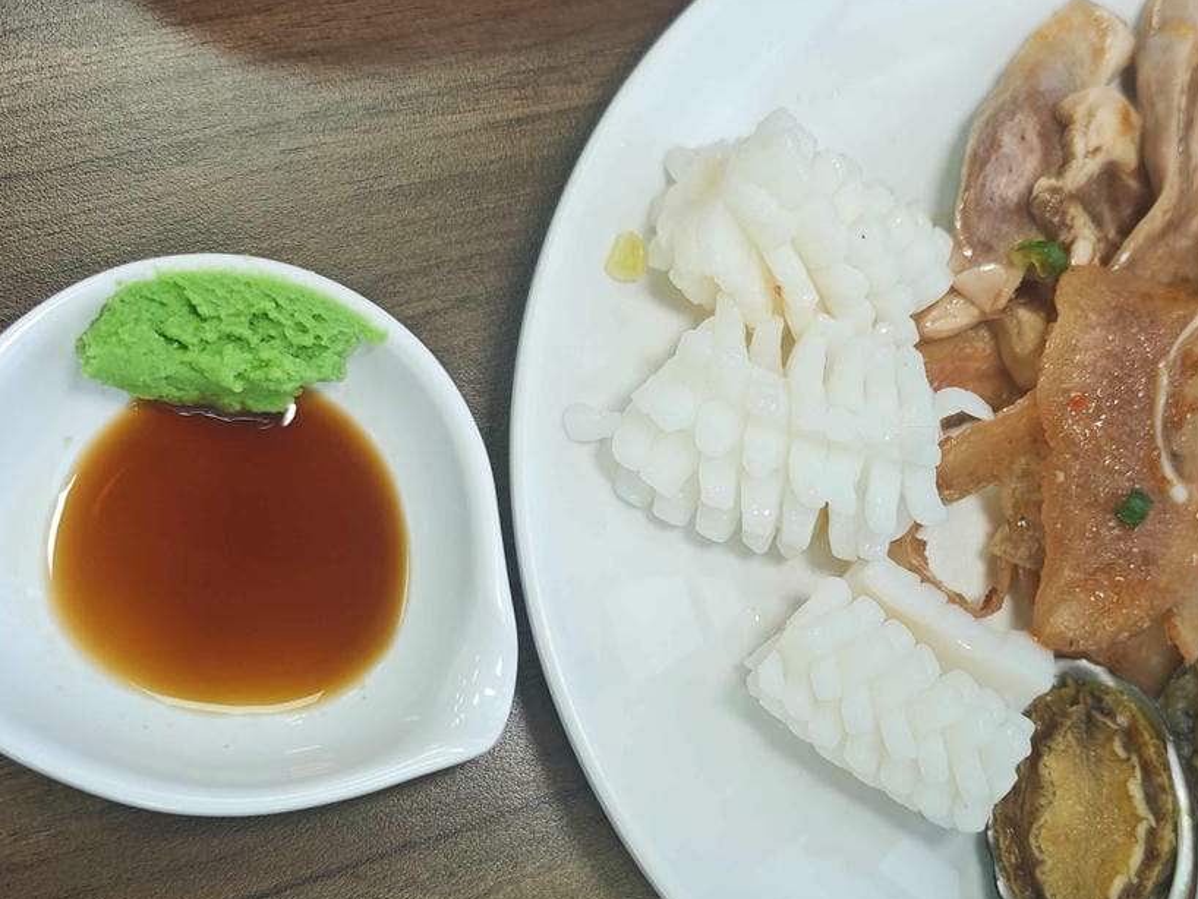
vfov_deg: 32.7
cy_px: 583
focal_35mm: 44
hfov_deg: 42.1
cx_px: 844
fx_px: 1523
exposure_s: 1/120
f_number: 2
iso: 250
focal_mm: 8.72
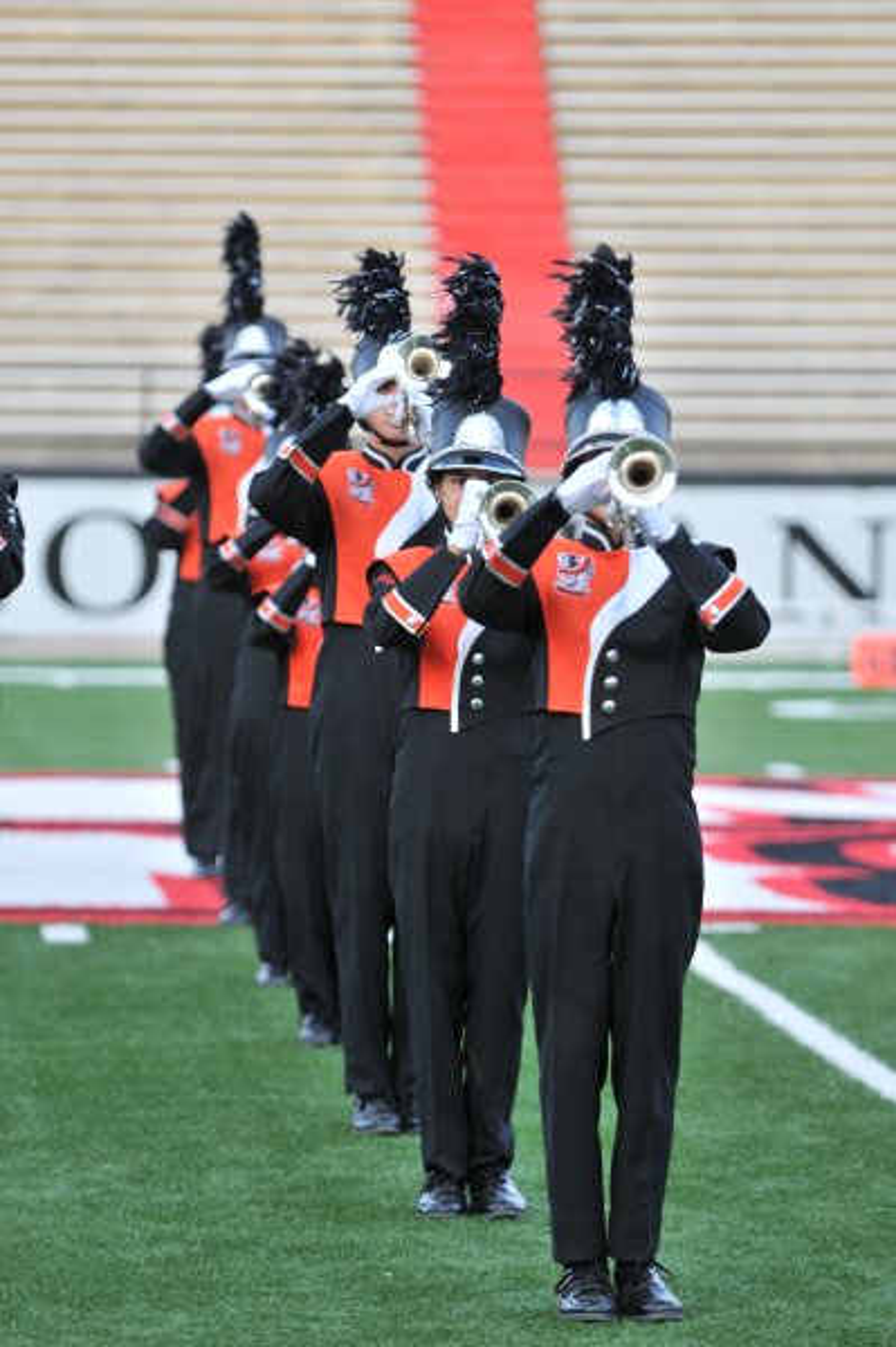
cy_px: 674
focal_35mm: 225
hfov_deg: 6.1
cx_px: 448
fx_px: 8414
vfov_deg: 9.2
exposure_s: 1/500
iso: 200
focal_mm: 150
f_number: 2.8
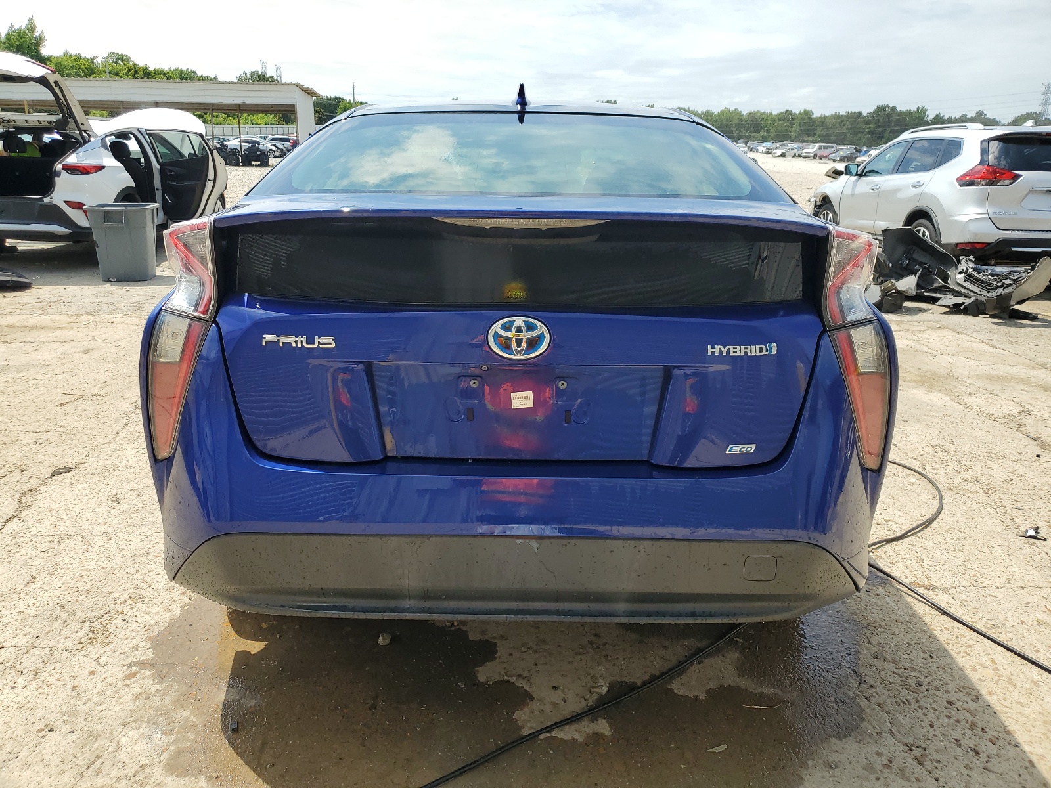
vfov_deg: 53.1
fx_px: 789
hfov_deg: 67.3
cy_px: 394
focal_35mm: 26
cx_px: 526
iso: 50
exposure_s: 1/2500
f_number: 1.5
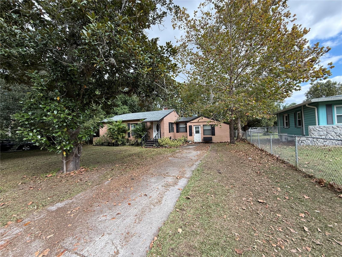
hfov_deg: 102.1
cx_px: 171
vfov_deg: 85.7
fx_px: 138
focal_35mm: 14
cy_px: 128
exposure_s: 1/301
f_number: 2.2
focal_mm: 2.22
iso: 50
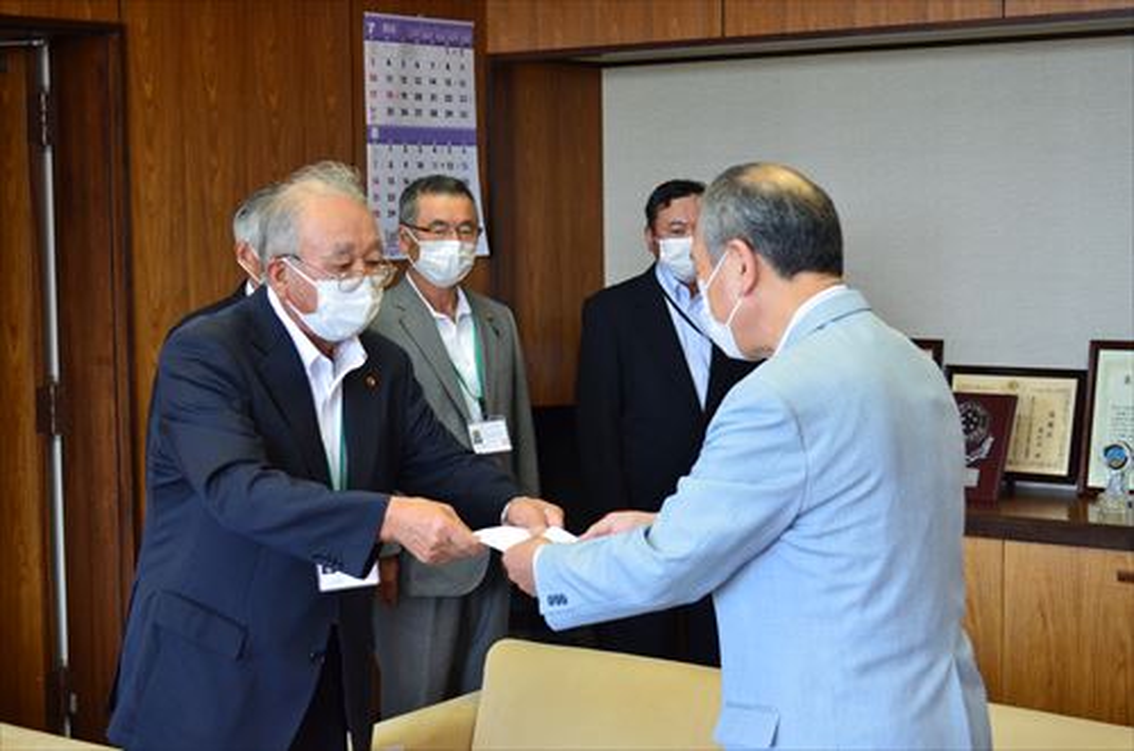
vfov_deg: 20.5
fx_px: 2074
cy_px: 376
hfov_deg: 30.6
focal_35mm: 66
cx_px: 567
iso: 800
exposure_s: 1/125
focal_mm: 44
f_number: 5.6
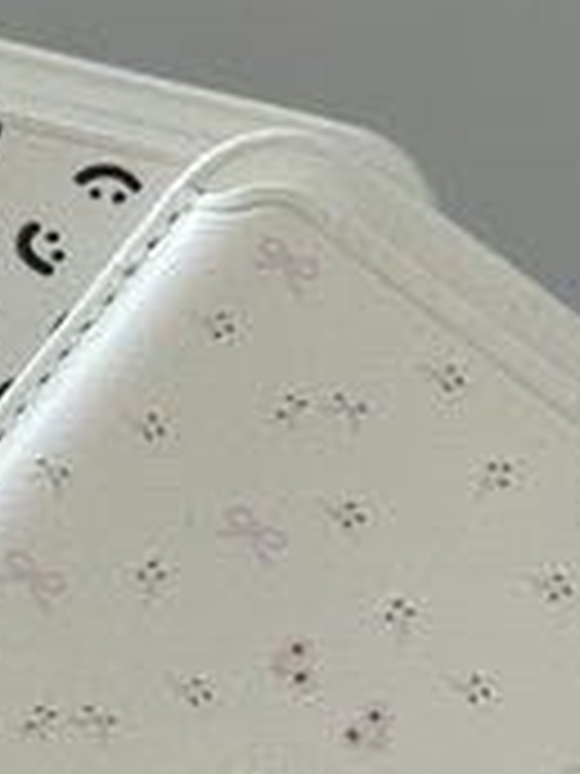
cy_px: 610
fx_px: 3329
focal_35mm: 149
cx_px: -144
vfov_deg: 13.2
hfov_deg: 9.8
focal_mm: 6.76
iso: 64
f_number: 1.78
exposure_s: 1/232
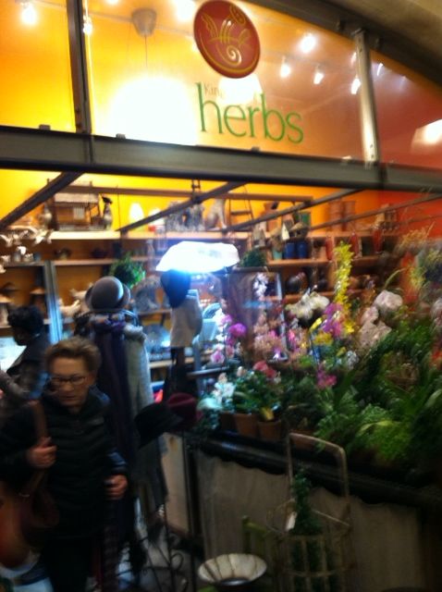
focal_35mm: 35
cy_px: 296
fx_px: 597
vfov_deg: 52.7
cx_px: 221
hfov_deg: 40.6
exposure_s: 1/15
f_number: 2.8
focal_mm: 3.85
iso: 160
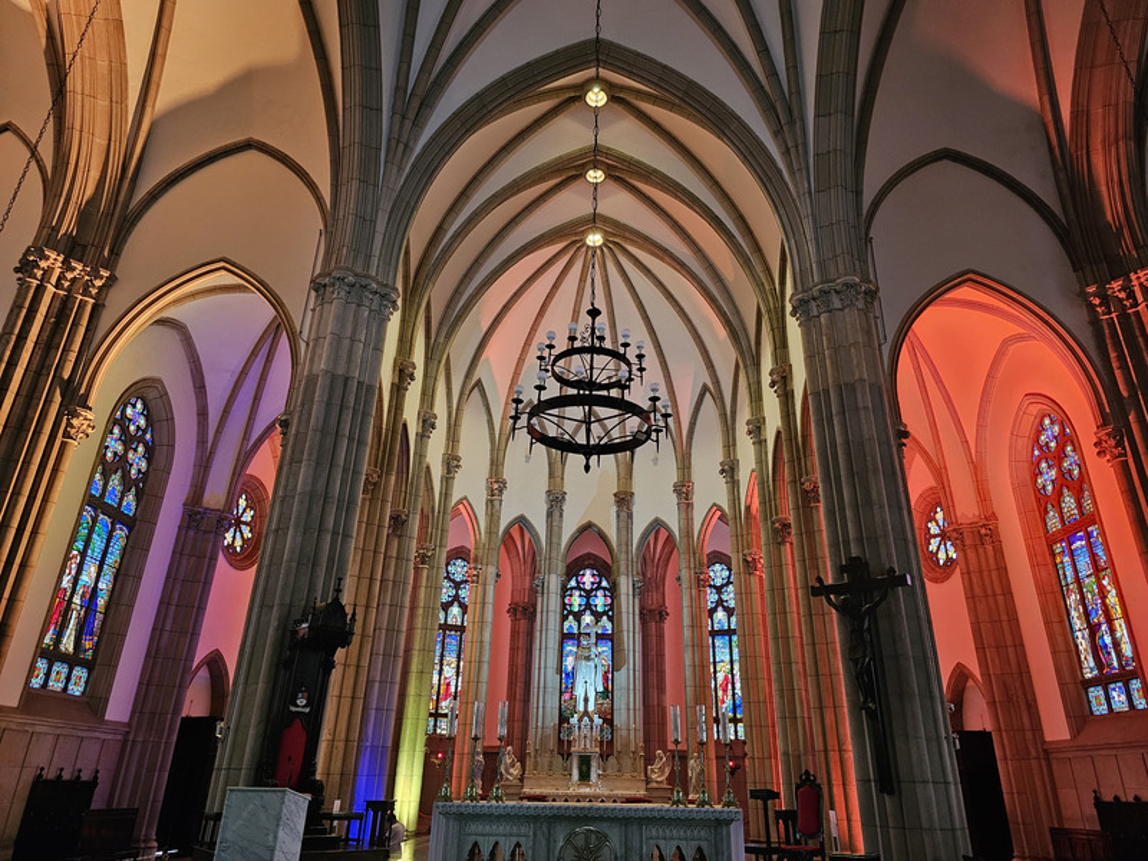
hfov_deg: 73.9
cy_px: 430
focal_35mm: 23
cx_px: 574
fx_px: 763
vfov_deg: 58.9
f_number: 1.7
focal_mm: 6.3
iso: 640
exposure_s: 1/40
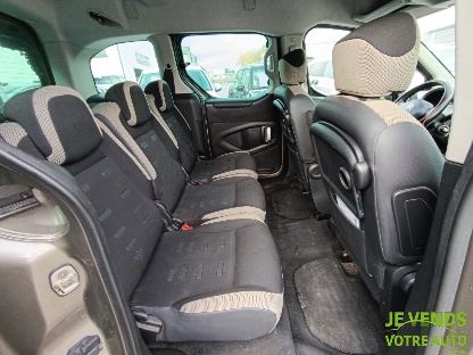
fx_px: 219
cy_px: 178
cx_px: 236
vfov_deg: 78.1
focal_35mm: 16
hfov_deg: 94.5
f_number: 2.2
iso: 160
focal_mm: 1.65
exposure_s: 1/100
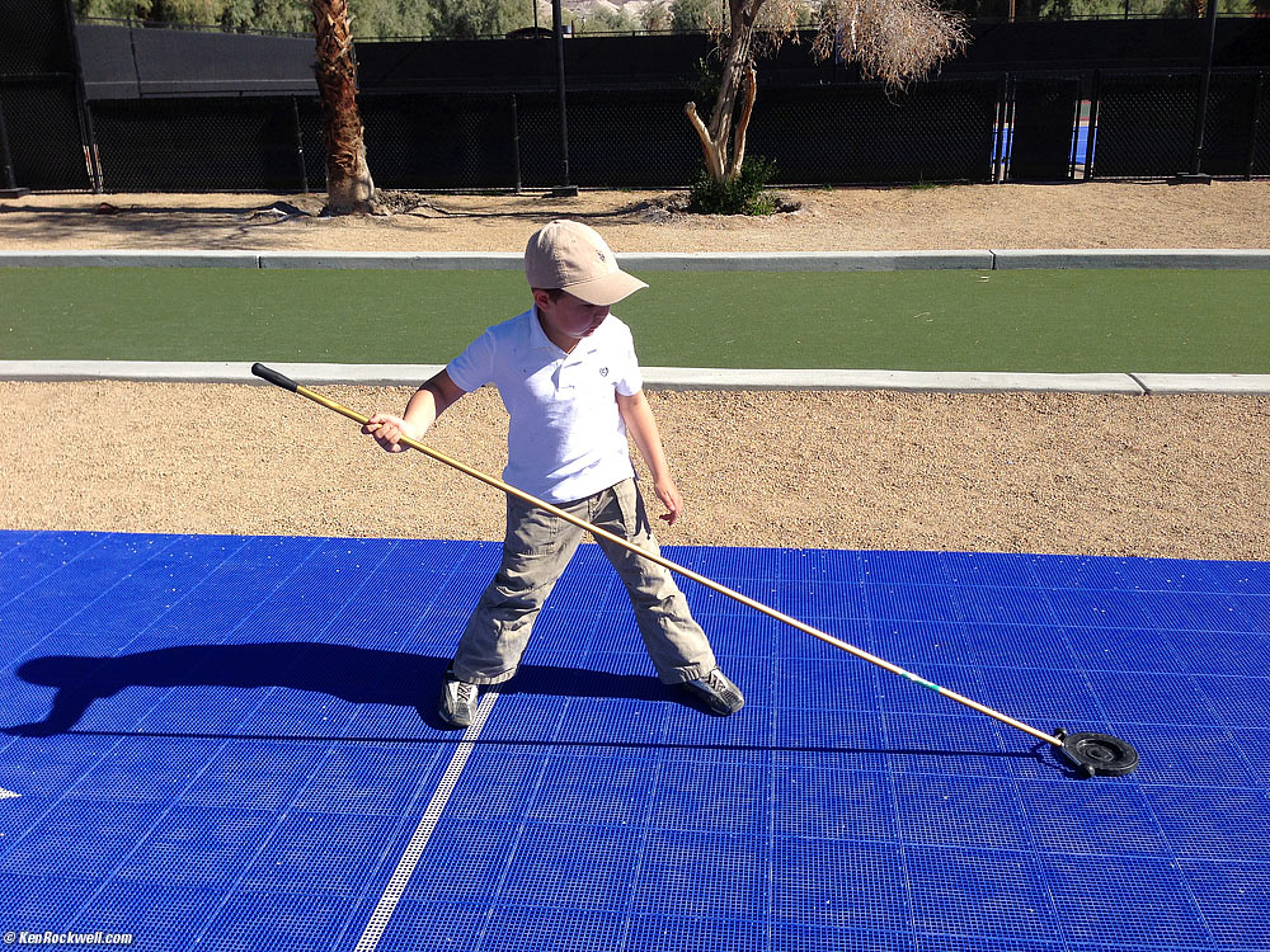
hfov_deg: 55.4
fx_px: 1211
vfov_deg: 42.9
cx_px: 635
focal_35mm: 33
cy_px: 476
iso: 50
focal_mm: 4.13
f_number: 2.4
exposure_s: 1/1695
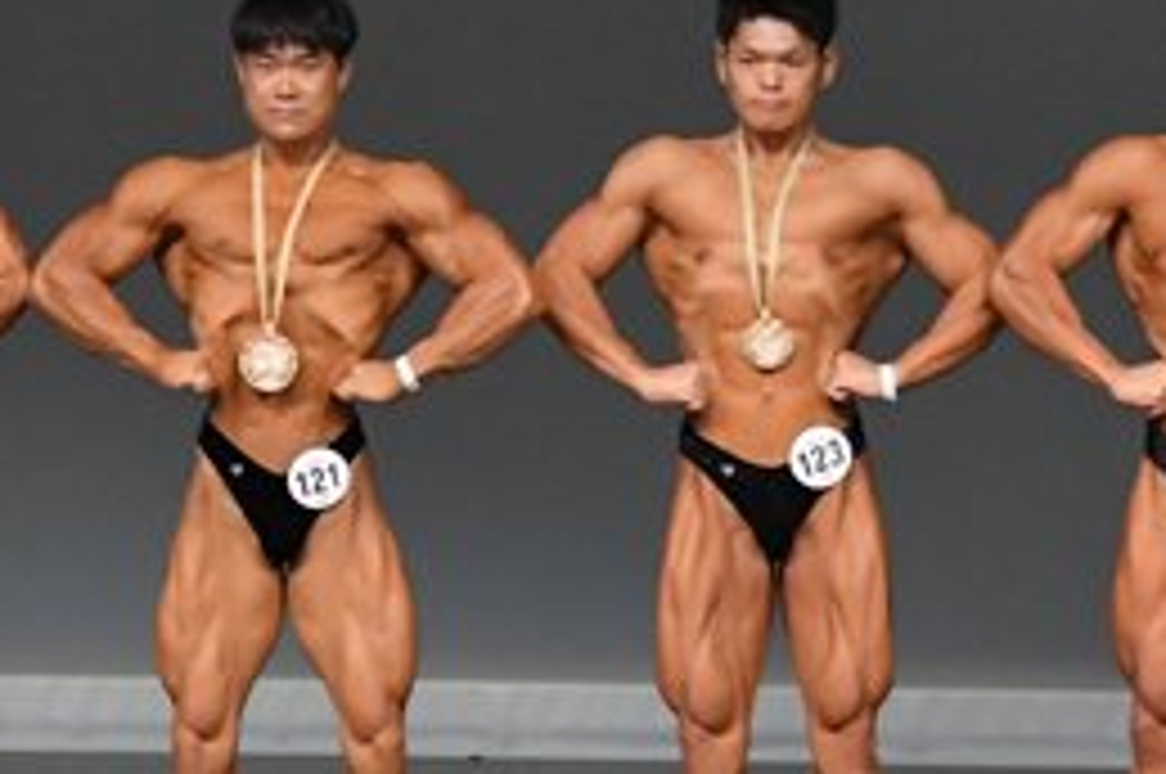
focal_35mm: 560
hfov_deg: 3.7
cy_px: 252
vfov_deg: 2.4
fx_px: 18115
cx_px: 340
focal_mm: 125
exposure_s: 1/400
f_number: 5.6
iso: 5000
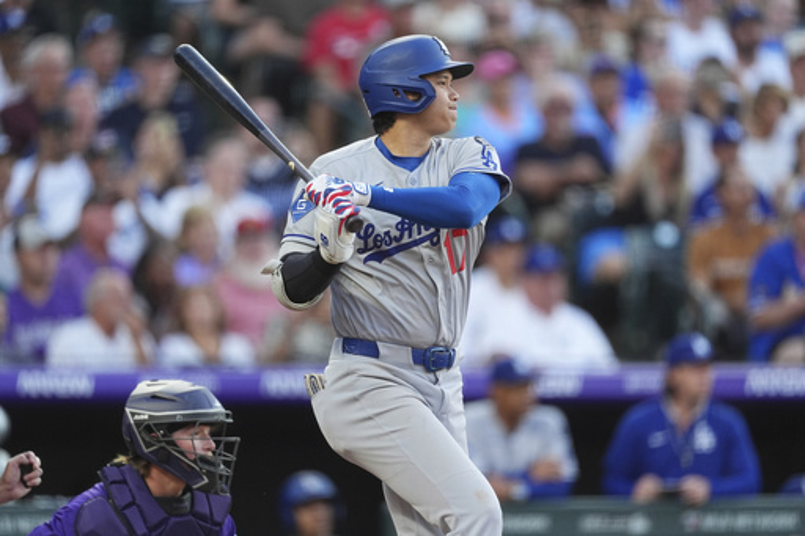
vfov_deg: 2.3
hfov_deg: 3.4
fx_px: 13412
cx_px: 402
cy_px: 268
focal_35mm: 600
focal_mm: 600
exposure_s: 1/1600
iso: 2000
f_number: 4
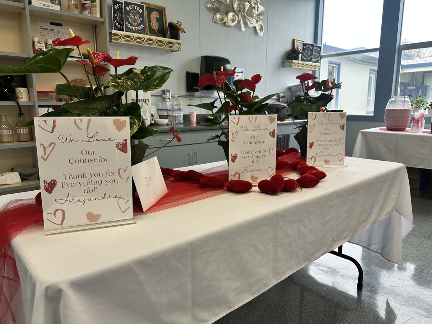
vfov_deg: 56.8
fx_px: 300
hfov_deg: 71.6
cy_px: 162
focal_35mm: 24
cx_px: 216
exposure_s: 1/180
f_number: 1.78
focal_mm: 6.86
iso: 64
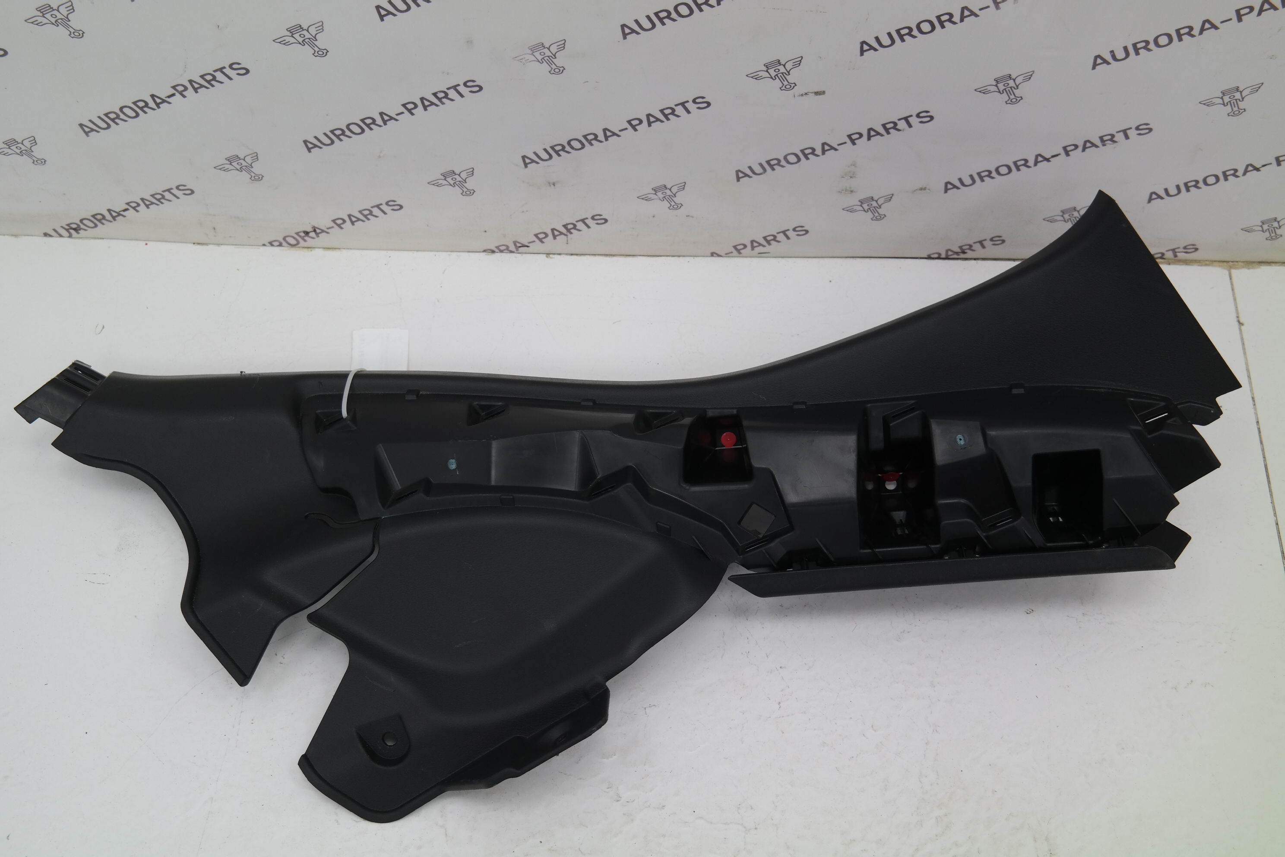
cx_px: 642
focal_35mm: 41
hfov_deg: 47.4
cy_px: 428
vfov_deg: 32.6
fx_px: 1463
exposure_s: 1/50
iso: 200
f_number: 4
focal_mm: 27
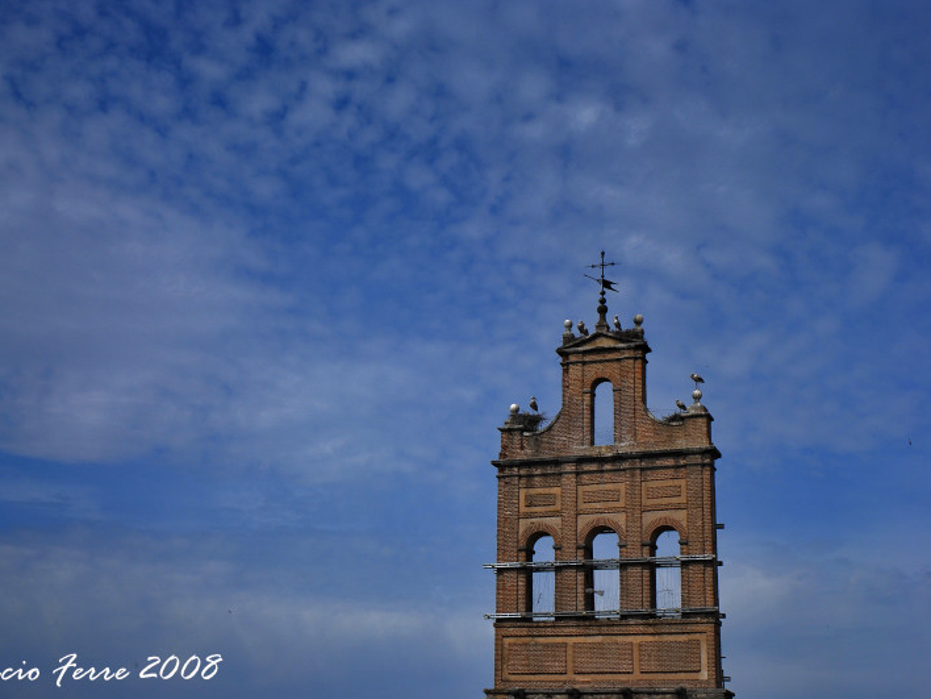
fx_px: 1667
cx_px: 406
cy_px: 348
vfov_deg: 23.7
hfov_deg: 31.2
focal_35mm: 62
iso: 100
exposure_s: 1/125
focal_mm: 38
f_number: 10
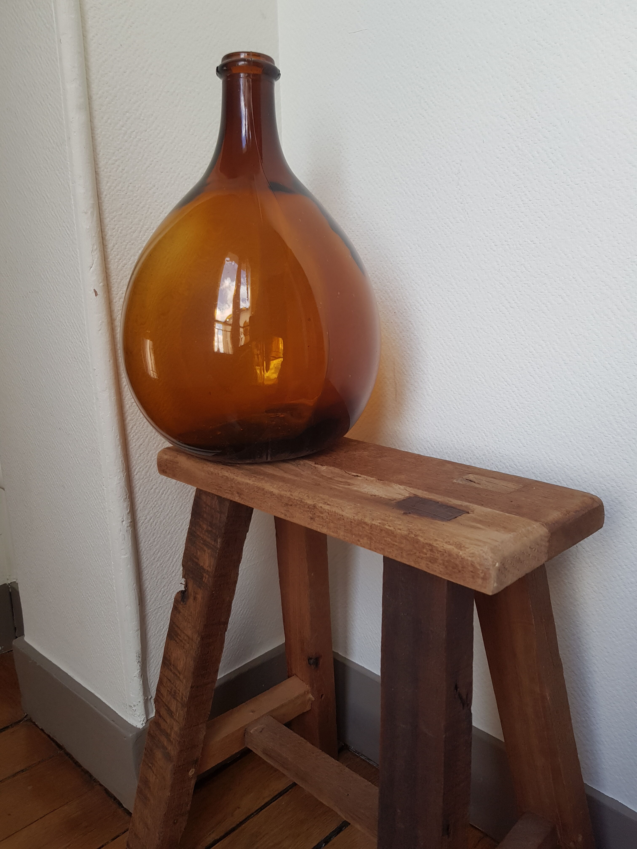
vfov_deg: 67.3
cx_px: 318
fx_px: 638
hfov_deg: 53.1
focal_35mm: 26
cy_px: 424
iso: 80
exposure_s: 1/100
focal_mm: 4.2
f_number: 1.7
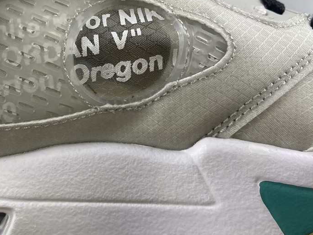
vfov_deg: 37.3
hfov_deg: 48.0
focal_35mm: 38
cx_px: 100
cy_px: 78
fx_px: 344
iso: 50
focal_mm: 4.25
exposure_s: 1/100
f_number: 1.8
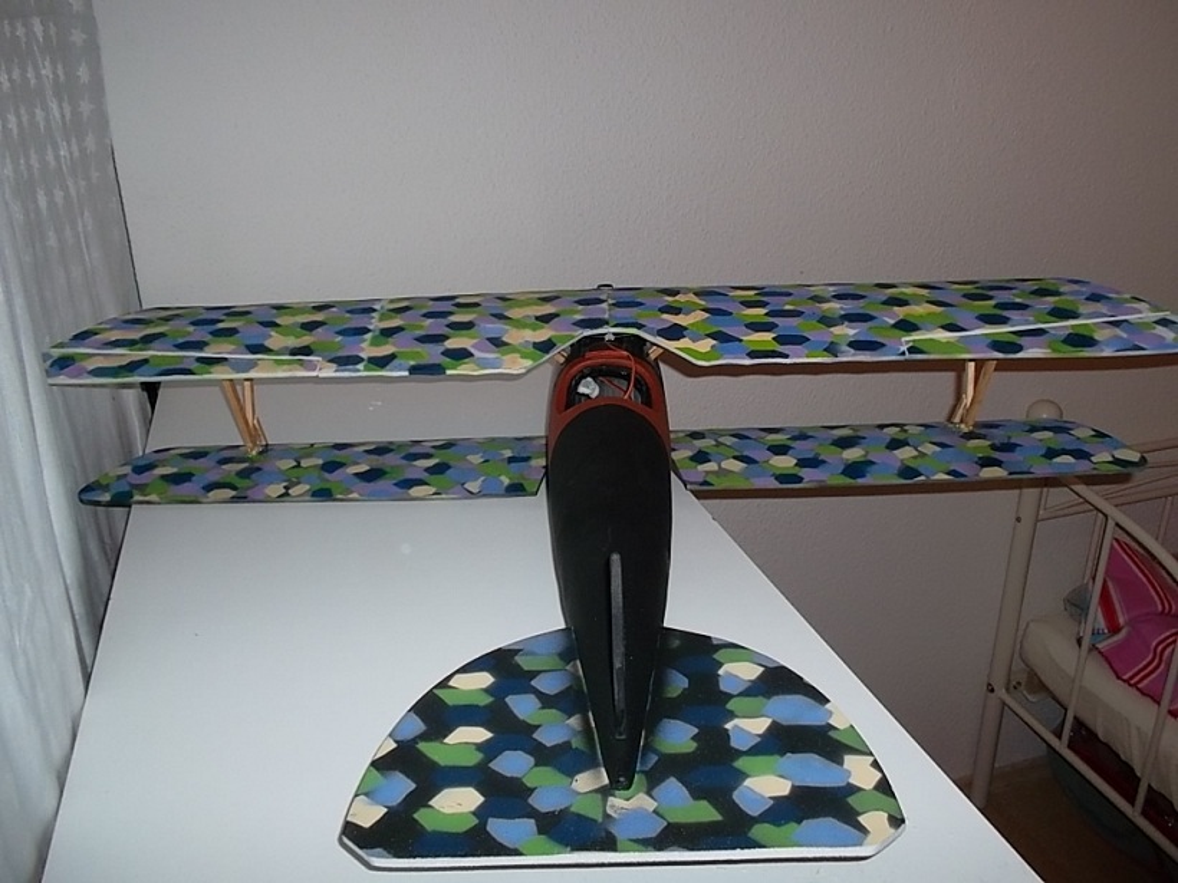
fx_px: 953
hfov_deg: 63.4
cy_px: 442
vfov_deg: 49.7
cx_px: 589
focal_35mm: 28
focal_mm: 4.1
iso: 100
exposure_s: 1/45
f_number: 3.3
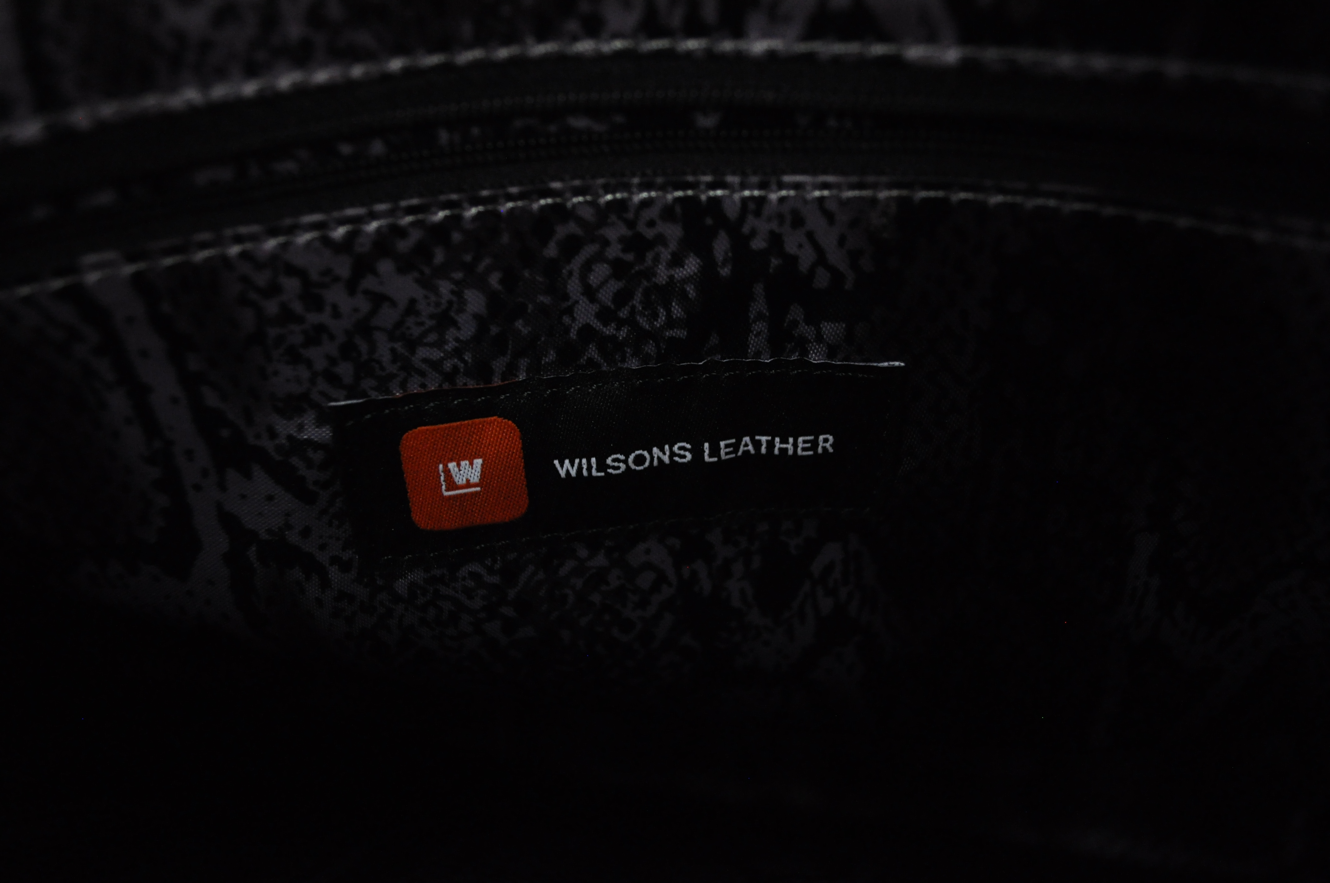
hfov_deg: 57.3
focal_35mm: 33
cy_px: 442
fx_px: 1218
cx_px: 665
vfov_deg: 39.9
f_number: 3.8
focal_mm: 22
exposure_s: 1/200
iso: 1000
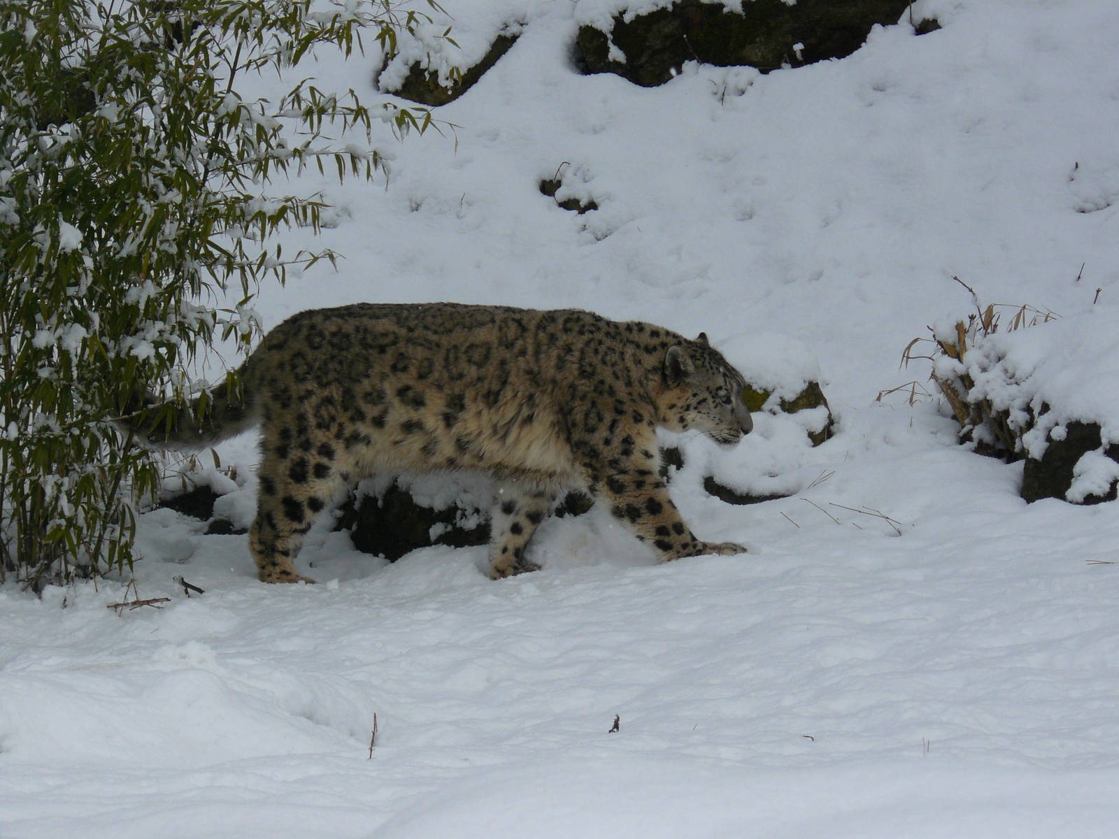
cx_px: 560
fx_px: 6853
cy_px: 420
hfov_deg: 9.3
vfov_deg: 7.0
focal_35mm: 212
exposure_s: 1/1000
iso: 100
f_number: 4
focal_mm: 35.4
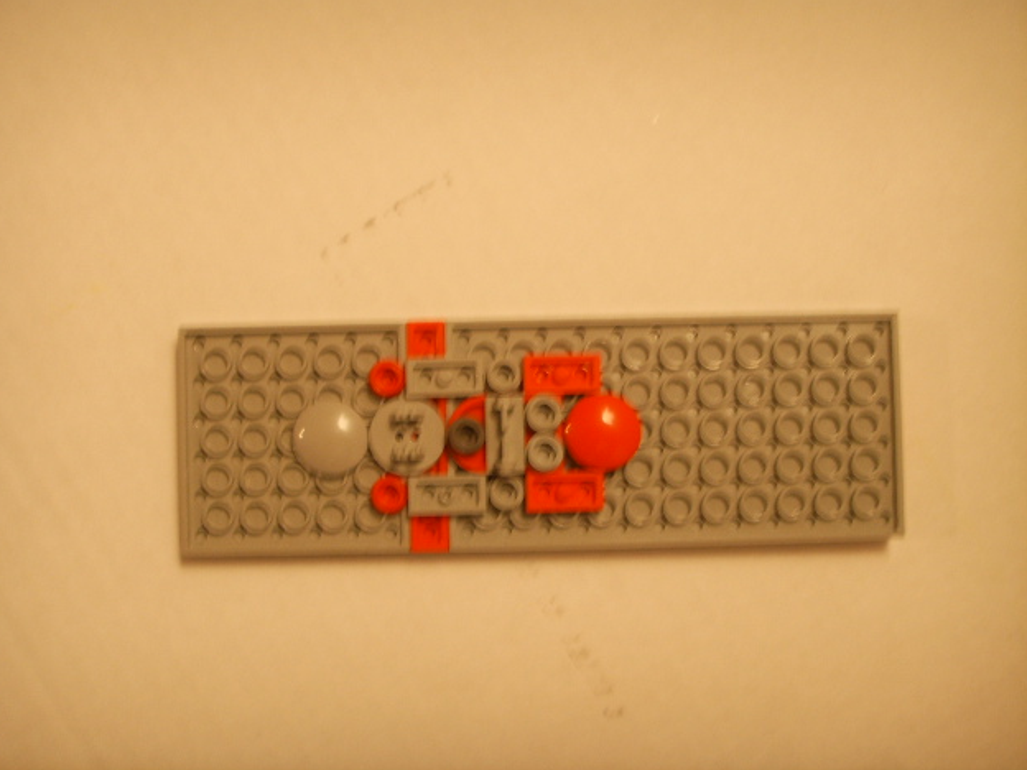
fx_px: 1187
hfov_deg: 46.8
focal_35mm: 40
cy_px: 378
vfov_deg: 36.0
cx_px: 502
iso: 63
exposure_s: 1/6
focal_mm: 6.6
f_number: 3.5
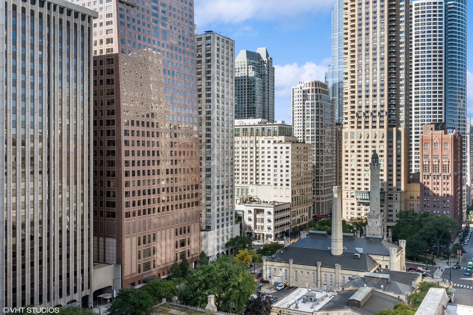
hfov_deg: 54.5
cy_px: 158
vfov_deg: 37.8
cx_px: 236
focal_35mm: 35
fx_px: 460
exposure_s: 1/125
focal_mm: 23.5
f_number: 9.5
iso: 200
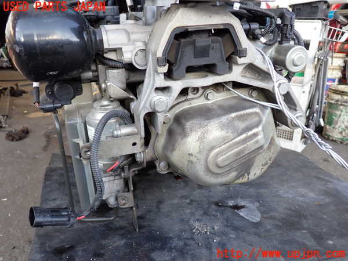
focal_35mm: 30
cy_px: 130
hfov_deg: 60.0
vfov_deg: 46.8
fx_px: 302
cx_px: 174
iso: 200
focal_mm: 5.4
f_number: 2.3
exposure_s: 1/125
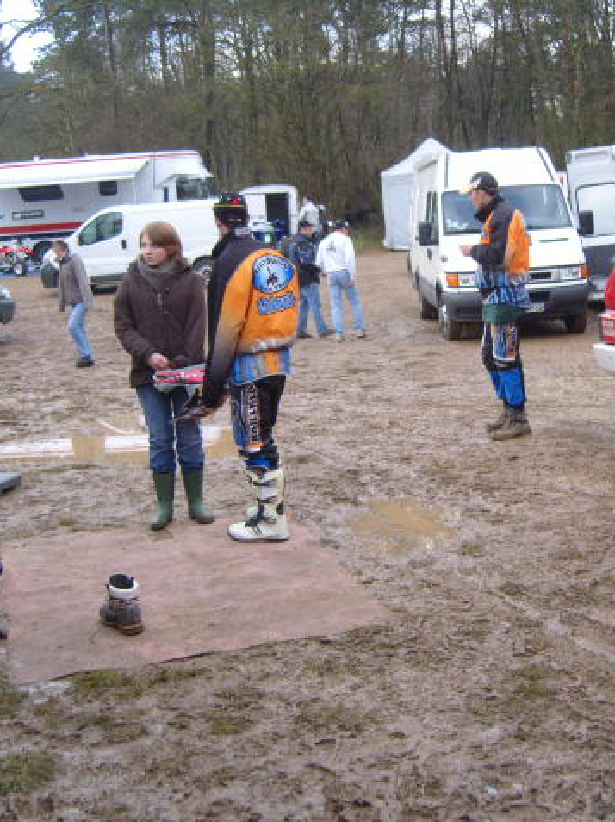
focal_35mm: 47
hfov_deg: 30.8
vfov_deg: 40.5
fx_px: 1115
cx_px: 363
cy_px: 412
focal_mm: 7.4
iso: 80
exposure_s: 1/90
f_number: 2.8
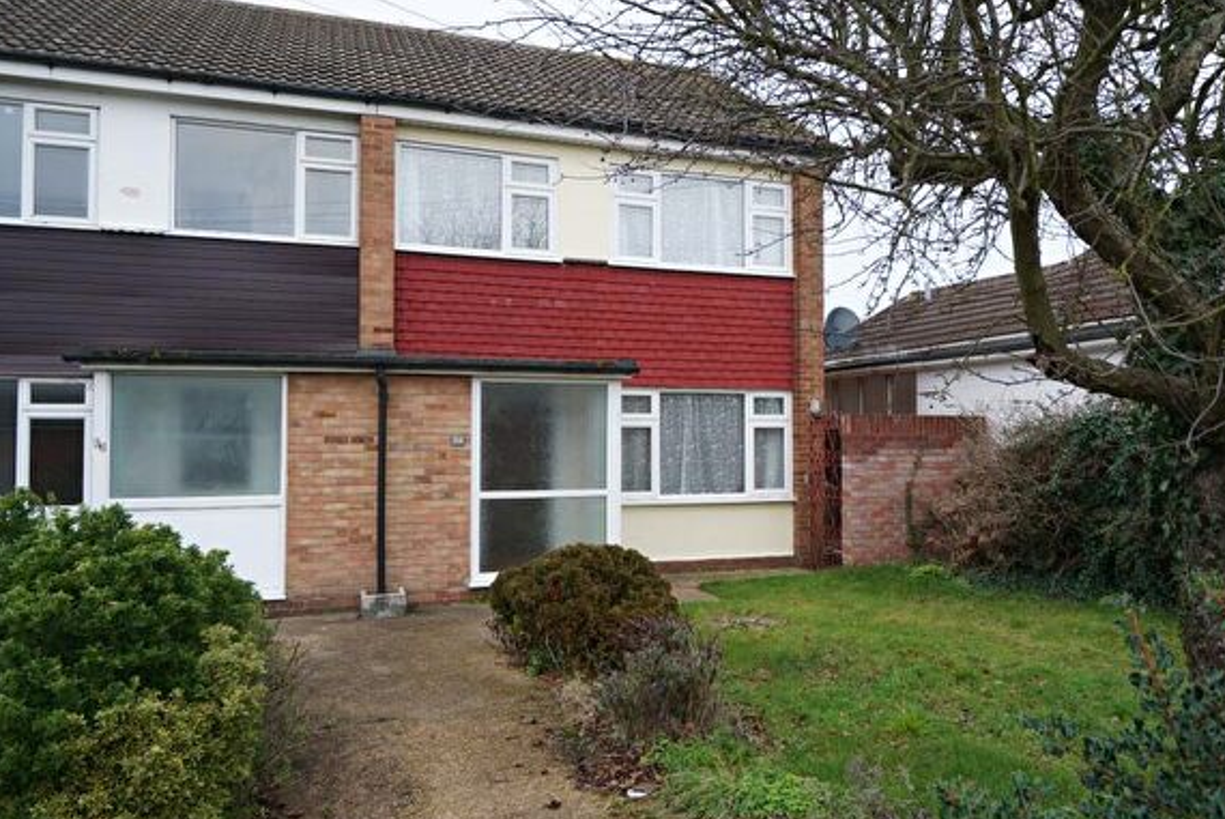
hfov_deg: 67.0
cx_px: 696
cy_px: 414
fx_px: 919
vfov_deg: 48.0
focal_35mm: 27
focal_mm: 22
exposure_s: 1/160
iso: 400
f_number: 4
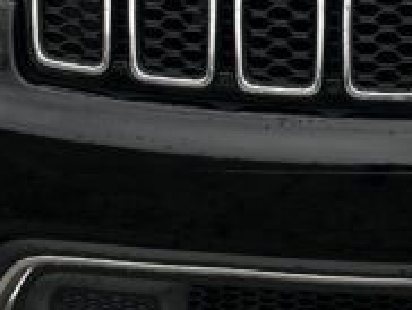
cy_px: -115
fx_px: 1740
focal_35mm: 146
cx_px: 317
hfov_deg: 13.5
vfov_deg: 9.9
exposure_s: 1/458
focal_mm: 5.7
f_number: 1.5
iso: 50
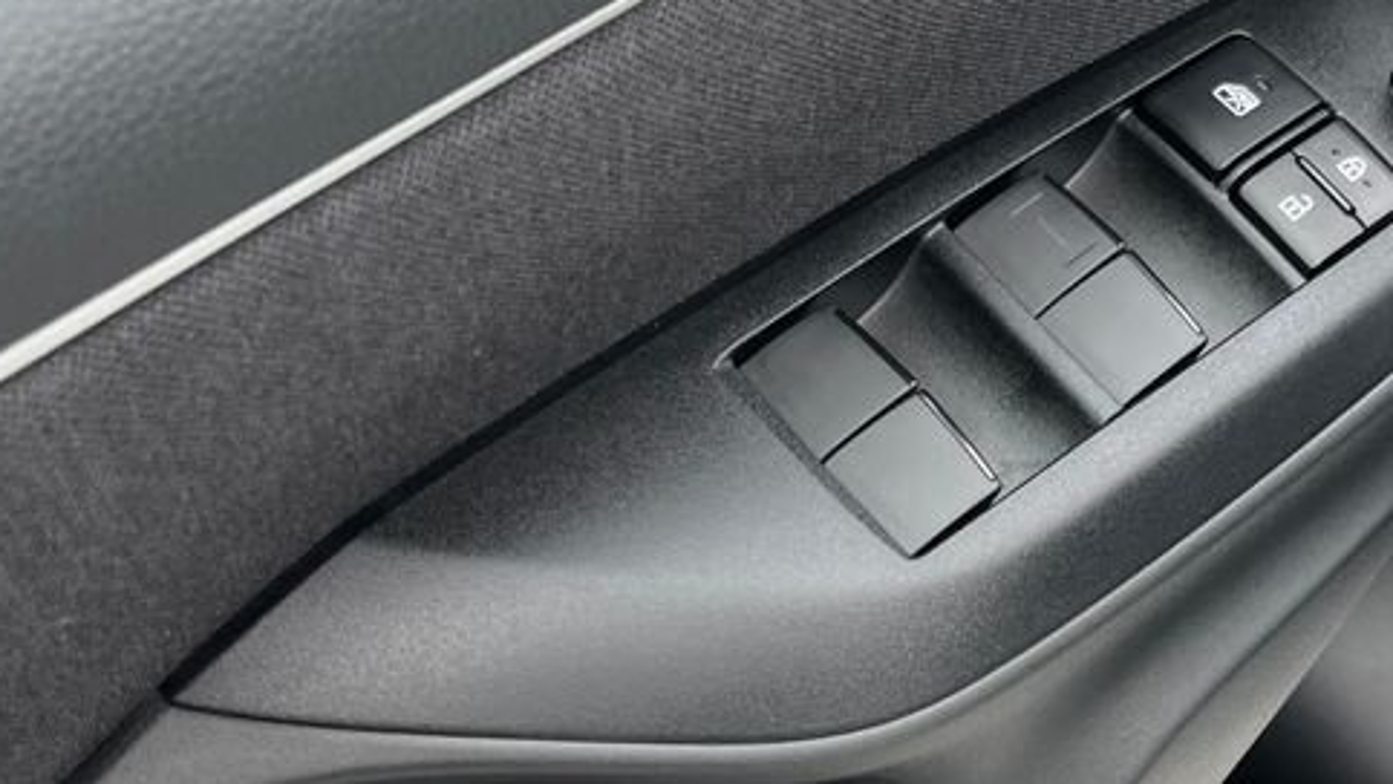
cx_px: 885
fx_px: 2217
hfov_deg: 34.7
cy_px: 718
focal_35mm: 60
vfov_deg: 19.7
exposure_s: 1/153
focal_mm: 5.1
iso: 50
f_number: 1.6
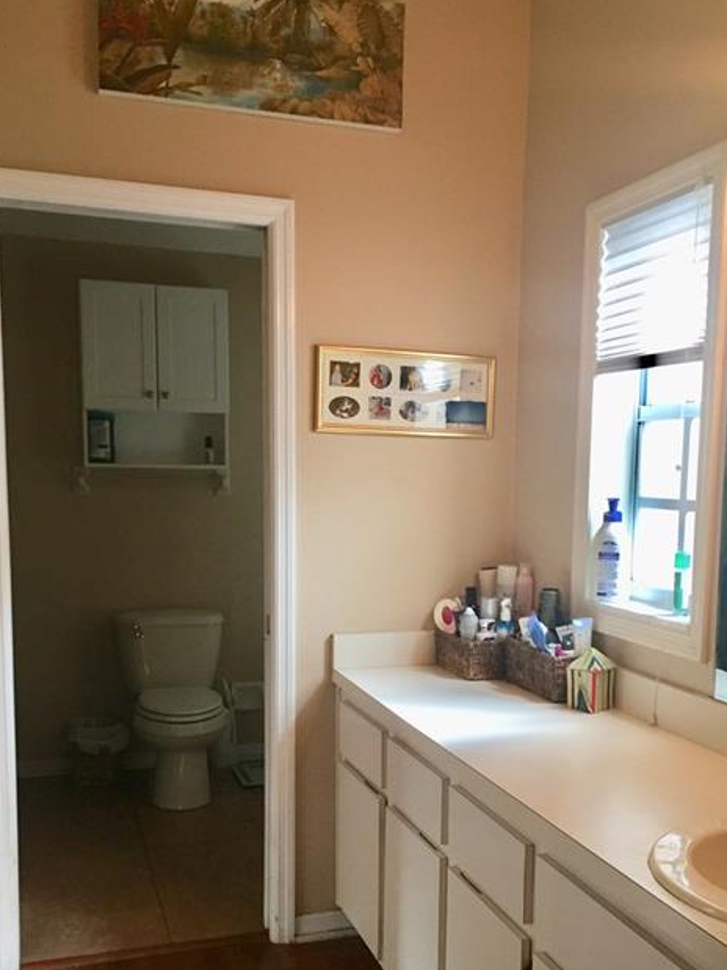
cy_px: 580
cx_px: 382
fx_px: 1008
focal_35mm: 36
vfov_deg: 51.0
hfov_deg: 39.6
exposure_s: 1/30
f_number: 2.2
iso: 125
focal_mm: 4.15
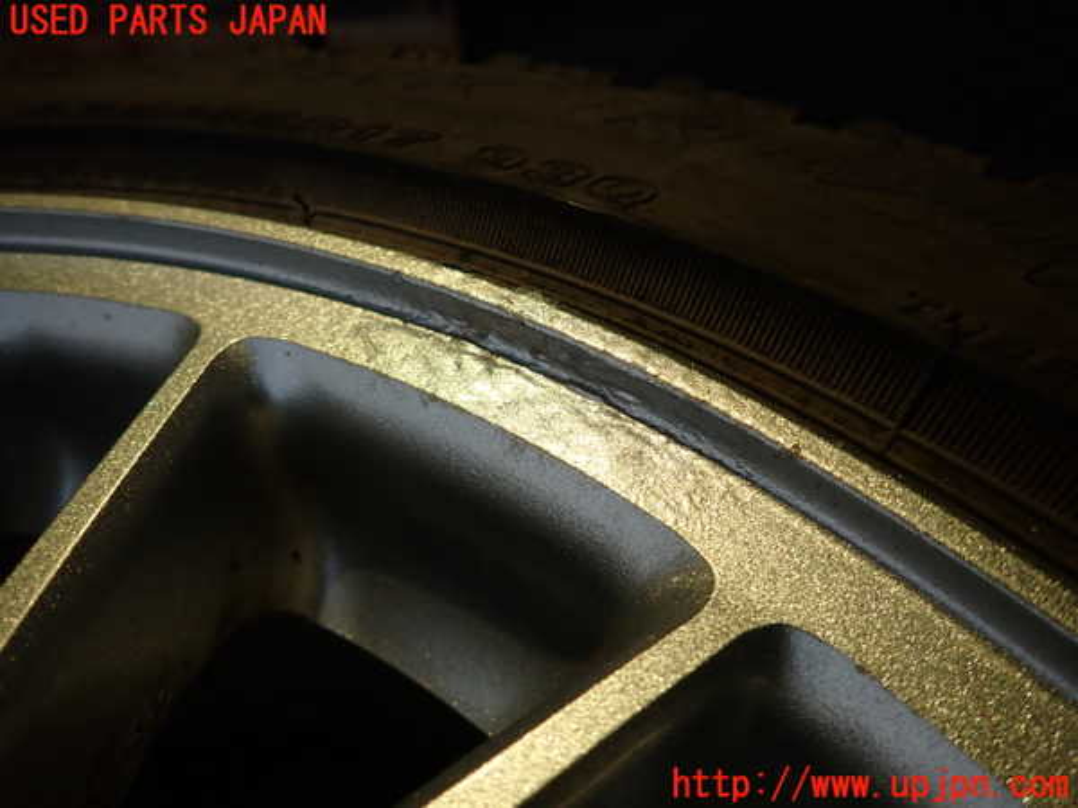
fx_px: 779
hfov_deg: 69.4
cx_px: 539
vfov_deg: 54.9
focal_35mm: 25
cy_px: 404
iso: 160
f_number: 2
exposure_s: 1/60
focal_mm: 4.5
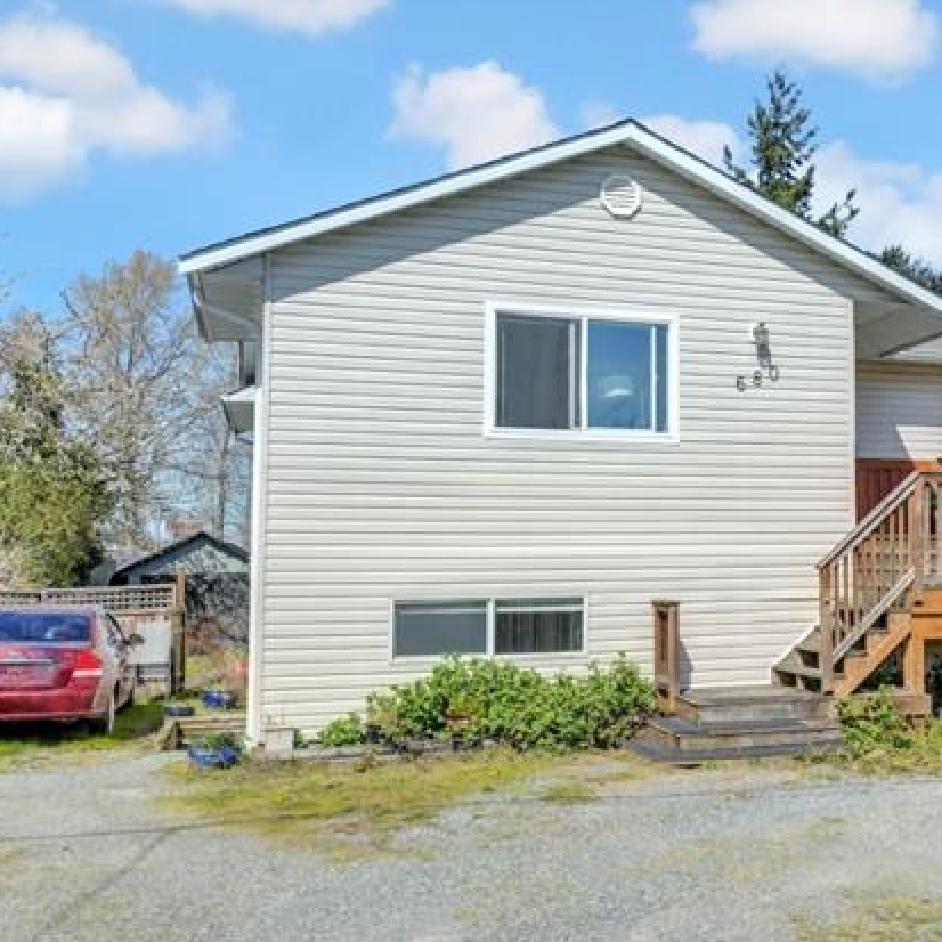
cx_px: 771
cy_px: 463
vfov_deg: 41.7
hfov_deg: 39.8
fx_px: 1238
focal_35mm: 40
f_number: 8
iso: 400
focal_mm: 19.1
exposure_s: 1/1600
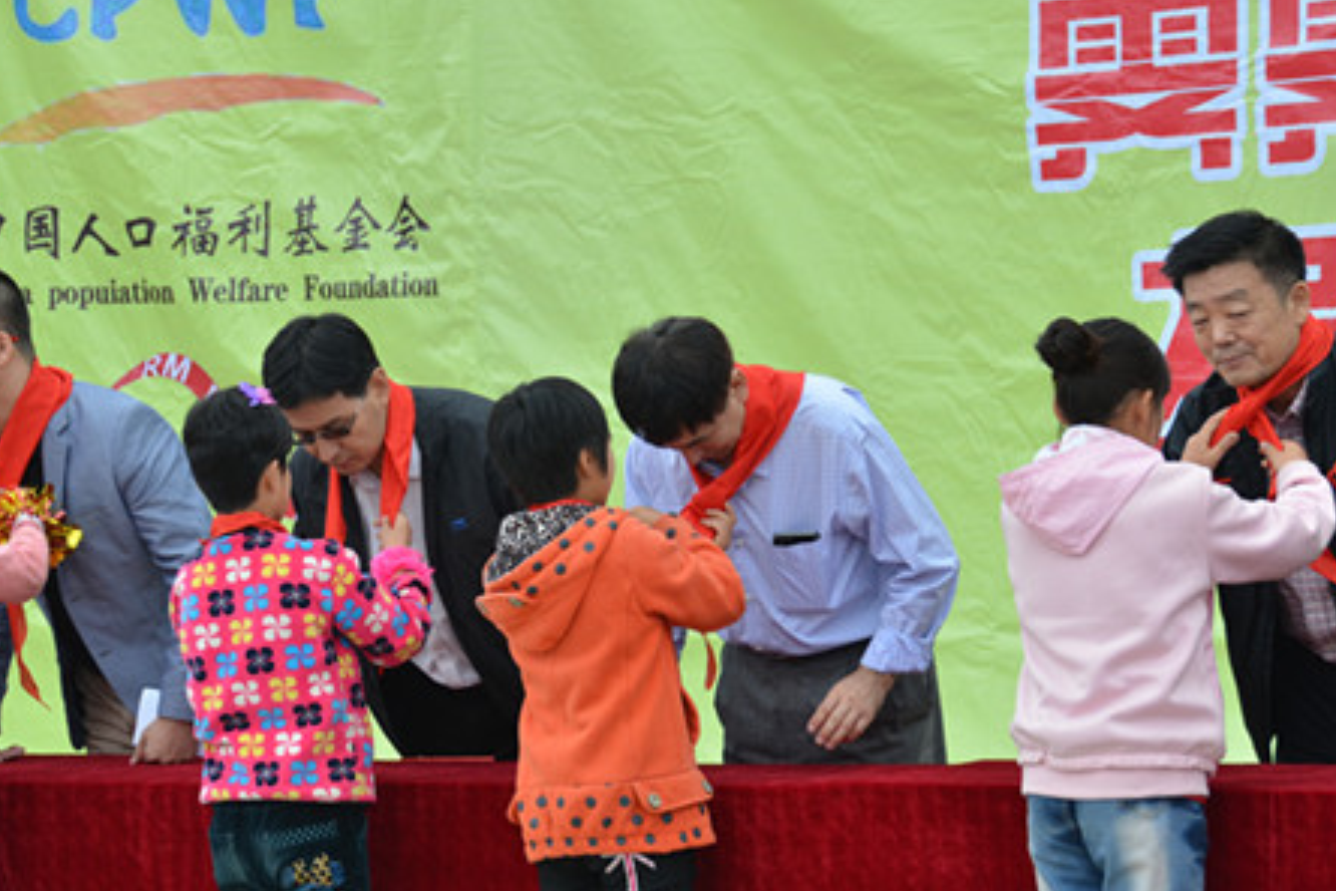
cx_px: 569
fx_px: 5628
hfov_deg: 13.5
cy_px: 524
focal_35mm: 152
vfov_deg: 9.0
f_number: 7.1
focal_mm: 75
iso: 280
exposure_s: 1/160
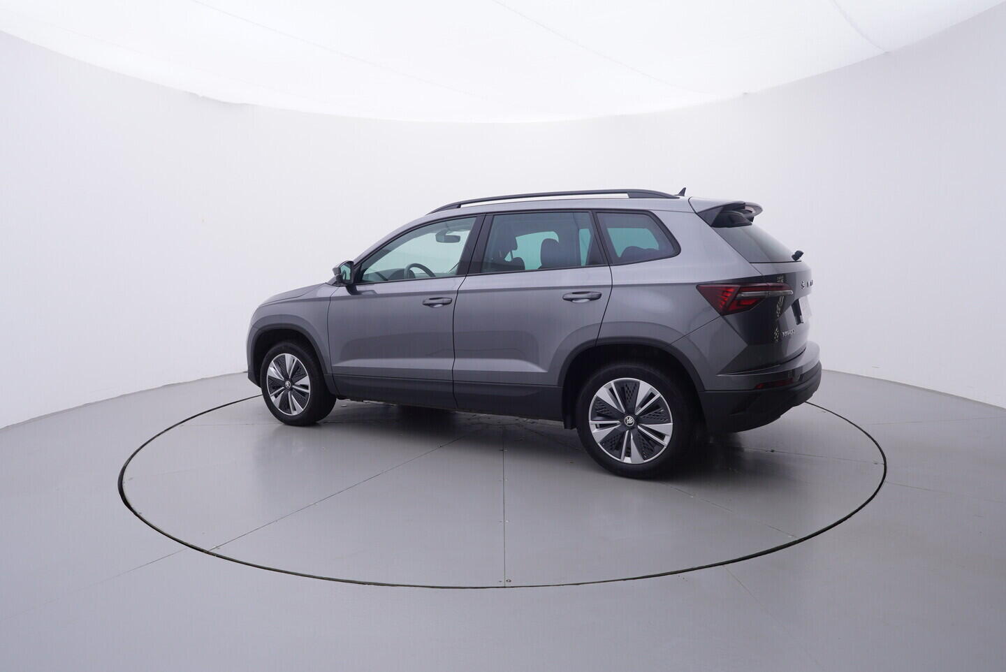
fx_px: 629
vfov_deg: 56.2
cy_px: 336
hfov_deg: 77.3
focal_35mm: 22
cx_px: 503
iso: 200
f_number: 5
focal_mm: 15
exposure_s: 1/80
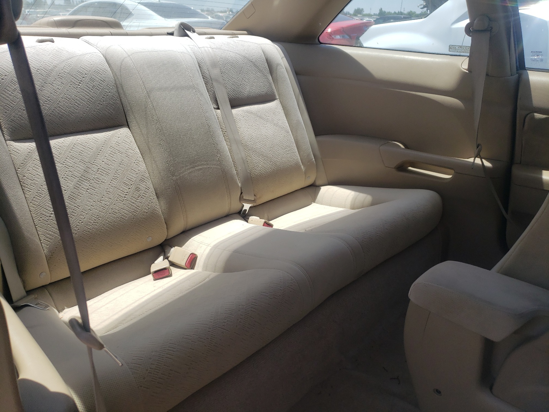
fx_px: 412
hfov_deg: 67.3
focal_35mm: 26
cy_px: 206
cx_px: 274
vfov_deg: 53.1
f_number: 1.5
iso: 50
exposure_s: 1/1667
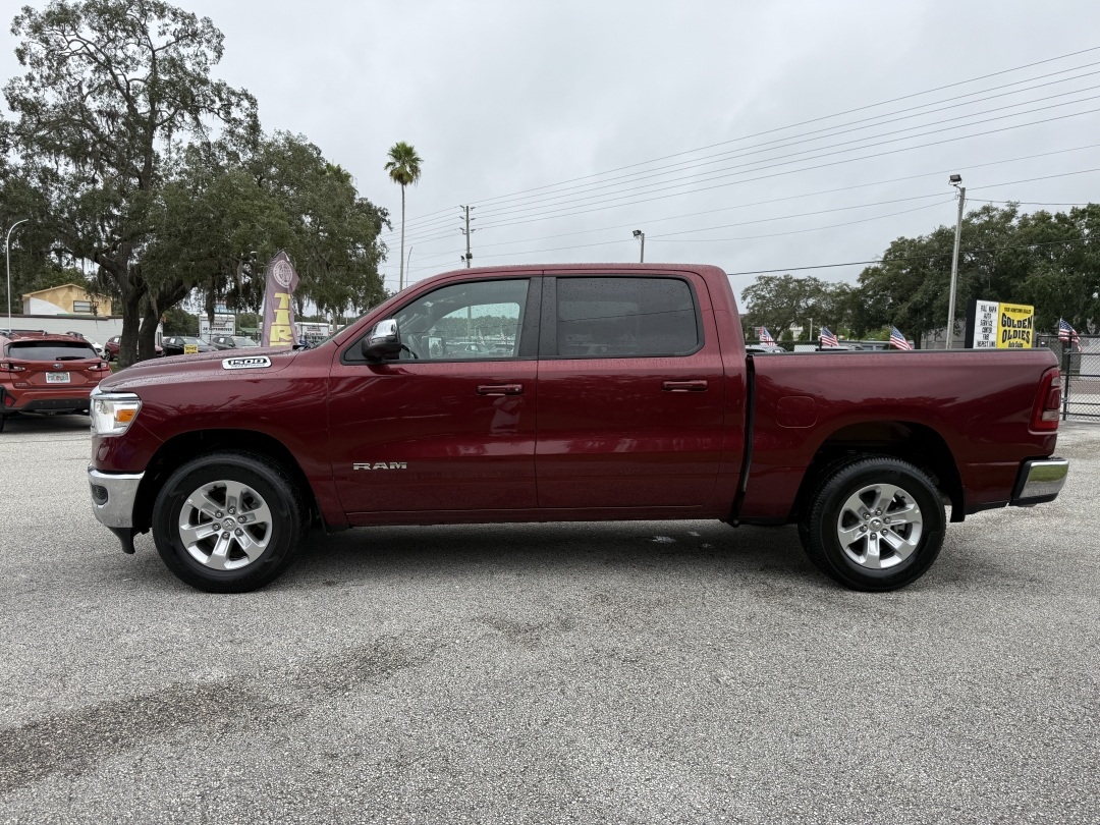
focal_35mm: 24
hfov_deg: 71.6
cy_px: 412
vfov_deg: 56.8
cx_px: 550
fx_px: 763
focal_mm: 6.76
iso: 80
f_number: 1.78
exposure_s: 1/992
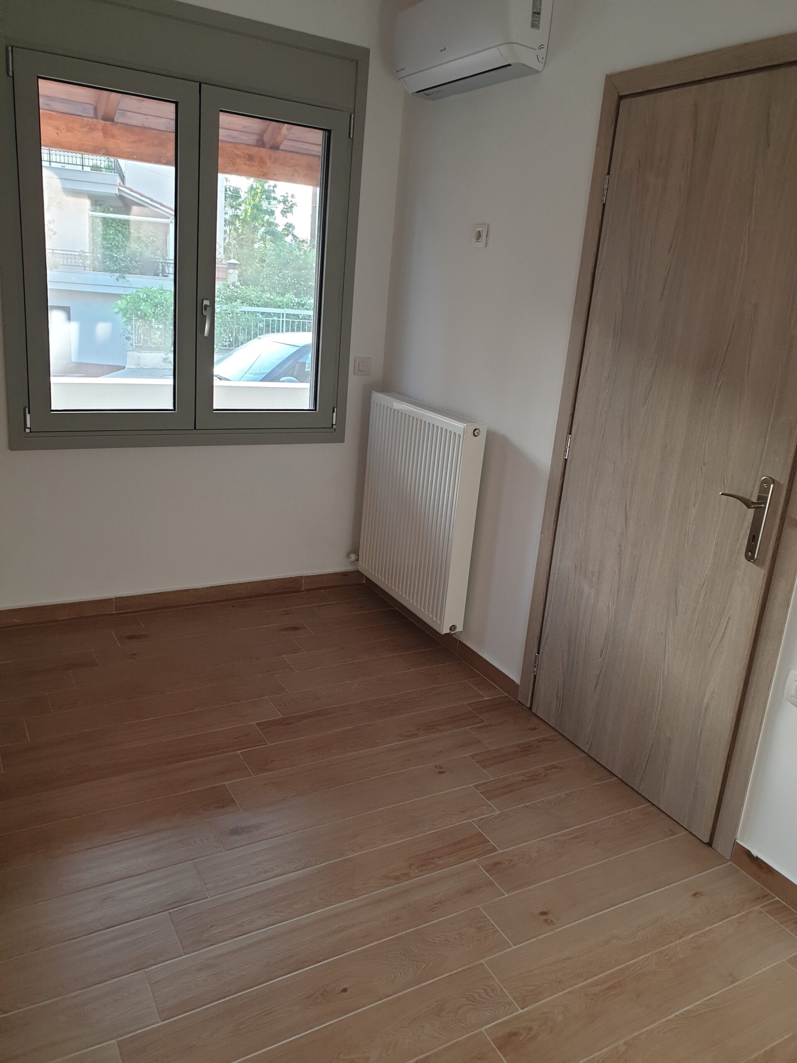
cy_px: 532
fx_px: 798
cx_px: 398
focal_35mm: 26
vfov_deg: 67.3
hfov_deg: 53.1
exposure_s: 1/50
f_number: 2.4
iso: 160
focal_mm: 4.3
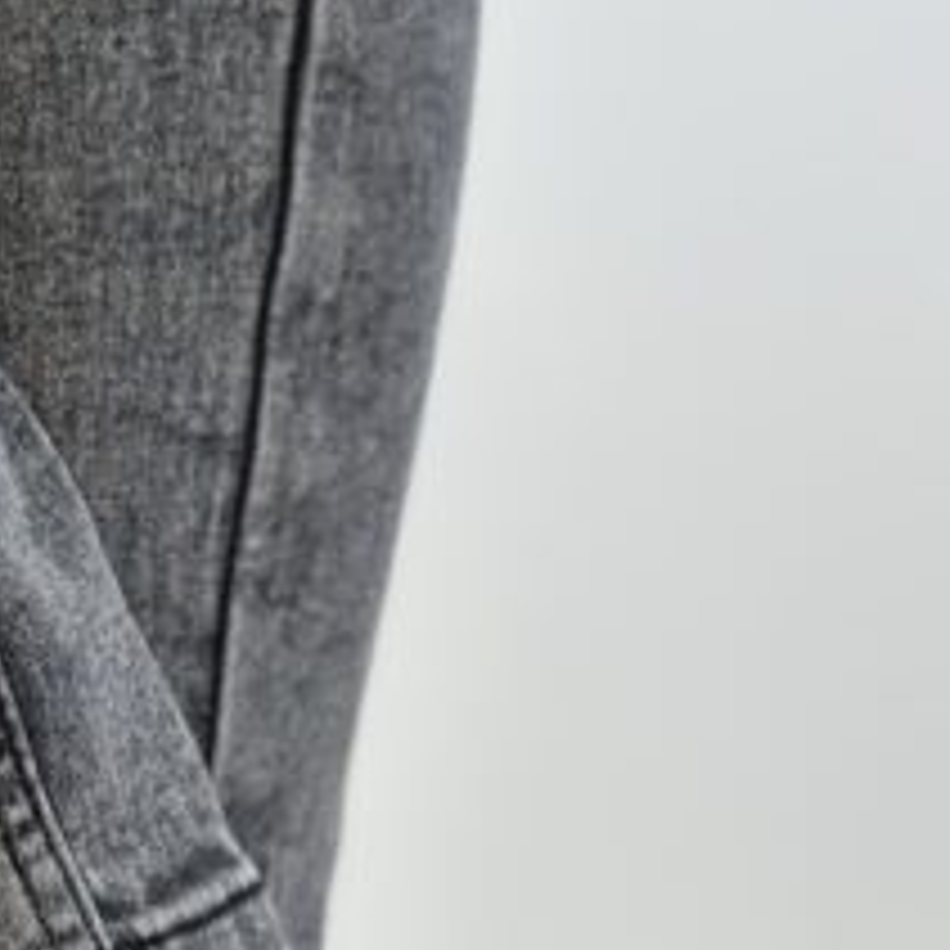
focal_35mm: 161
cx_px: -185
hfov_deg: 10.7
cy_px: 1675
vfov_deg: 10.3
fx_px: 4999
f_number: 1.78
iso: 125
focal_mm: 6.86
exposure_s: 1/100
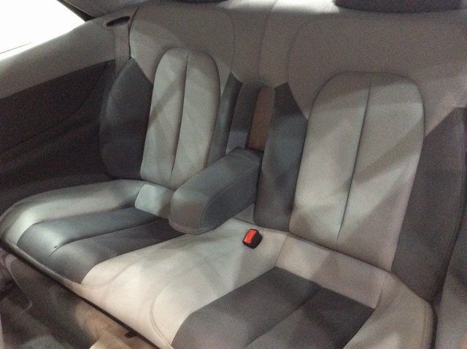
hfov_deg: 56.9
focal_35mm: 32
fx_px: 431
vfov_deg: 44.1
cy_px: 174
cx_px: 234
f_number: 2.4
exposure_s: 1/15
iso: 320
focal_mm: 3.3
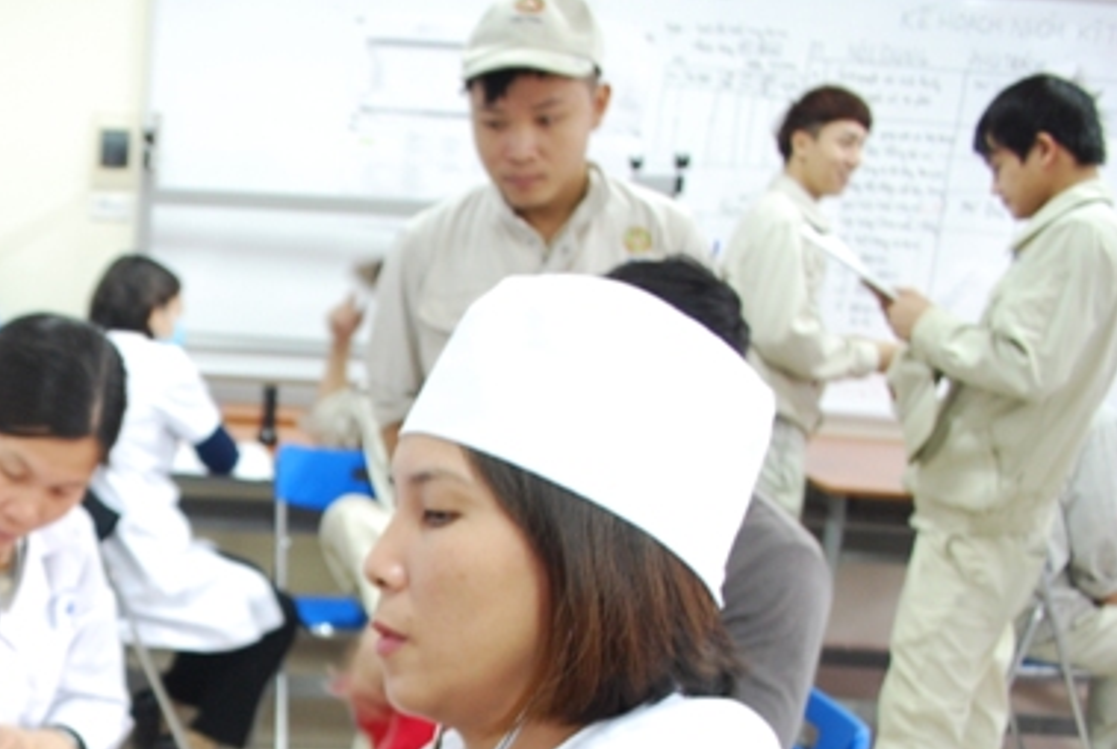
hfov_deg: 31.8
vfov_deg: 22.8
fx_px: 1771
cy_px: 776
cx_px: -44
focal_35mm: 57
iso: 400
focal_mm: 18
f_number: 3.5
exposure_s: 1/8
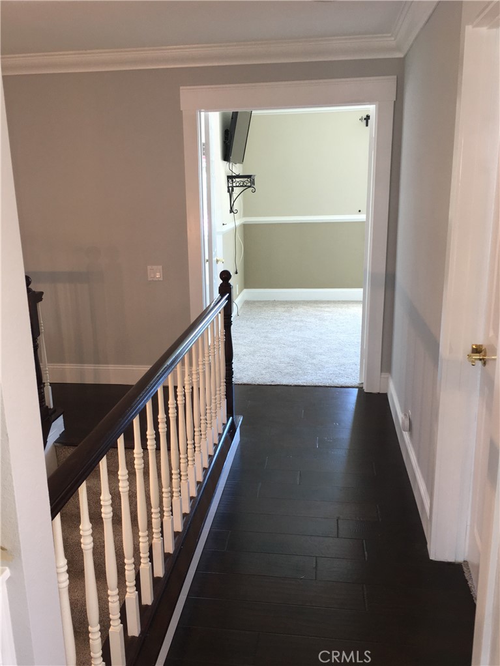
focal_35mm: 29
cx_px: 250
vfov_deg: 61.6
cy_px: 333
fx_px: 558
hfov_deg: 48.2
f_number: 2.2
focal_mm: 4.15
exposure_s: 1/30
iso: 32
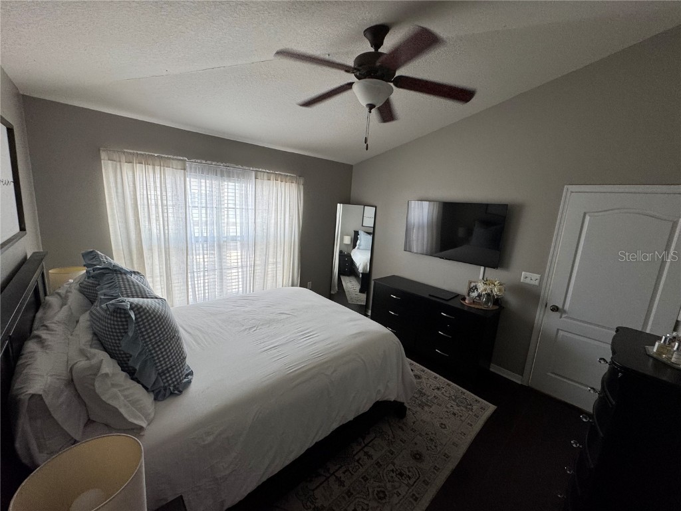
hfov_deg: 102.1
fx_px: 275
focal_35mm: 14
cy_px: 256
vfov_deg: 85.7
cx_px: 340
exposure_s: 1/60
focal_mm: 2.22
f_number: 2.2
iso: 160
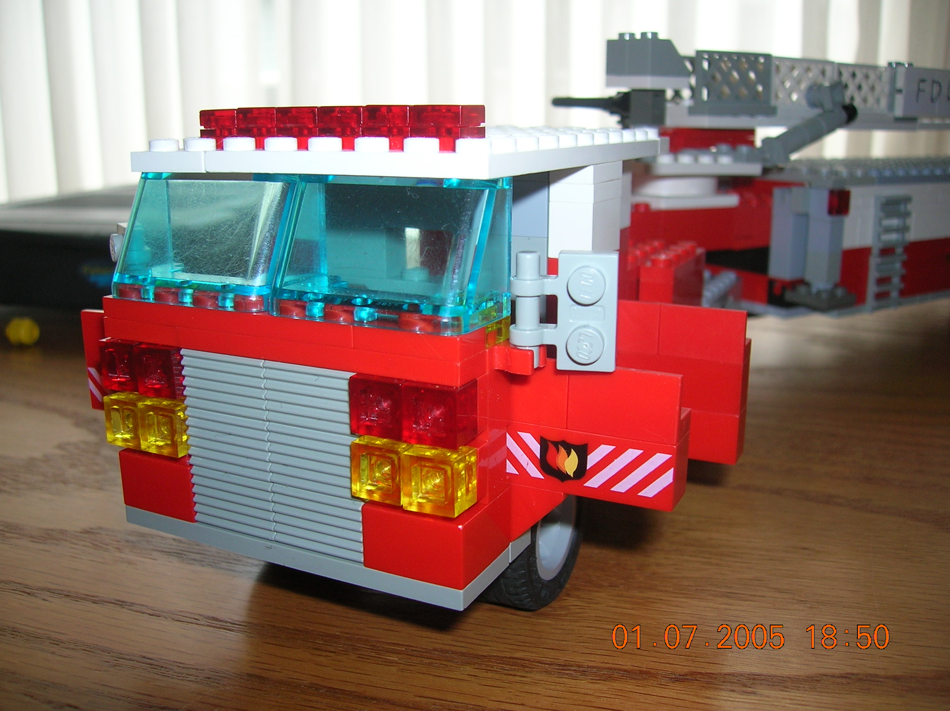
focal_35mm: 34
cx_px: 475
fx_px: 932
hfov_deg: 54.0
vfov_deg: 41.7
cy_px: 356
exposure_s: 1/60.1
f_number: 2.9
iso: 50
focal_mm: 5.7
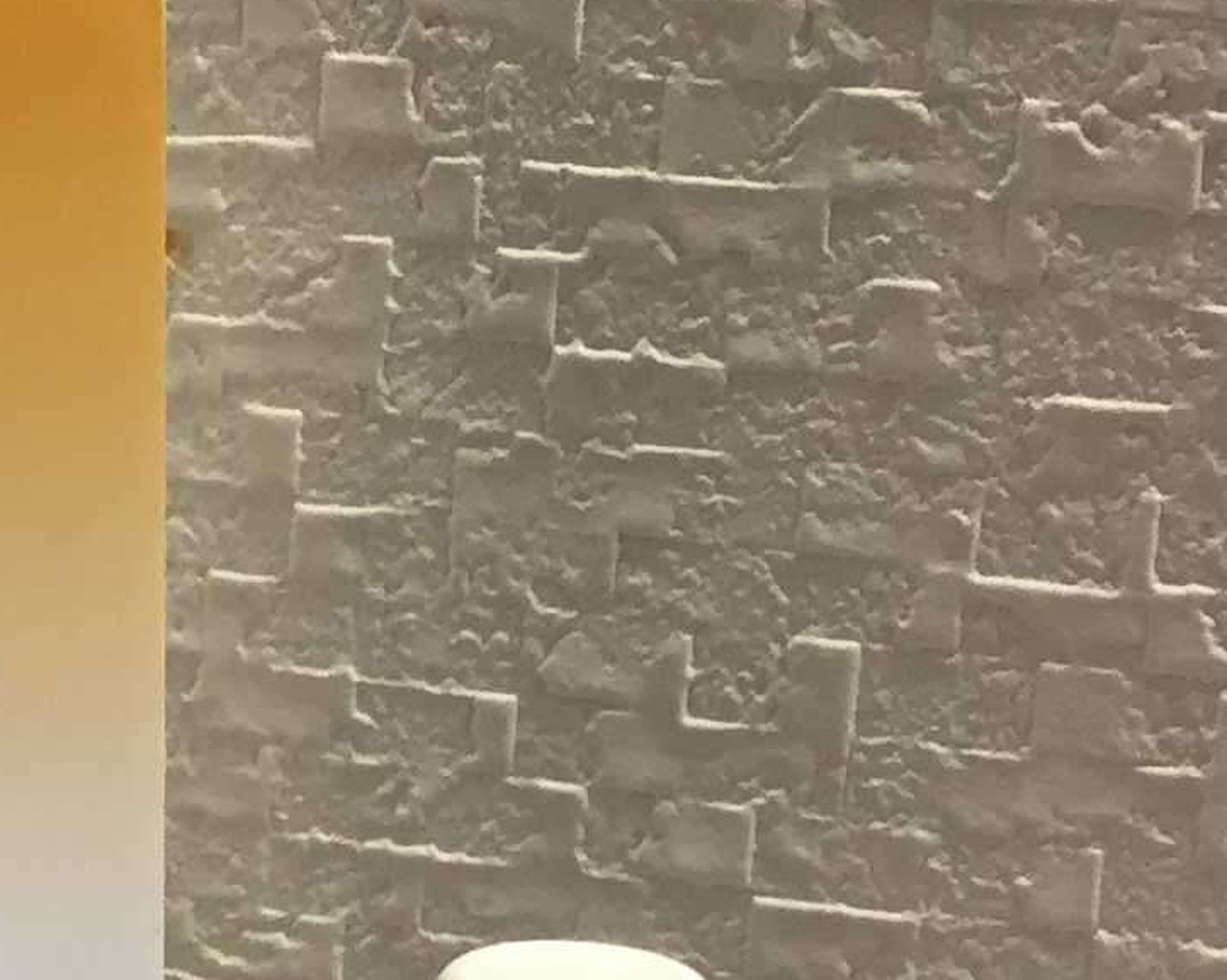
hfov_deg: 14.7
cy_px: 1741
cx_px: -105
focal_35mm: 128
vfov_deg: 11.2
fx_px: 4646
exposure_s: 1/33
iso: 40
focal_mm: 4.15
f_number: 2.2
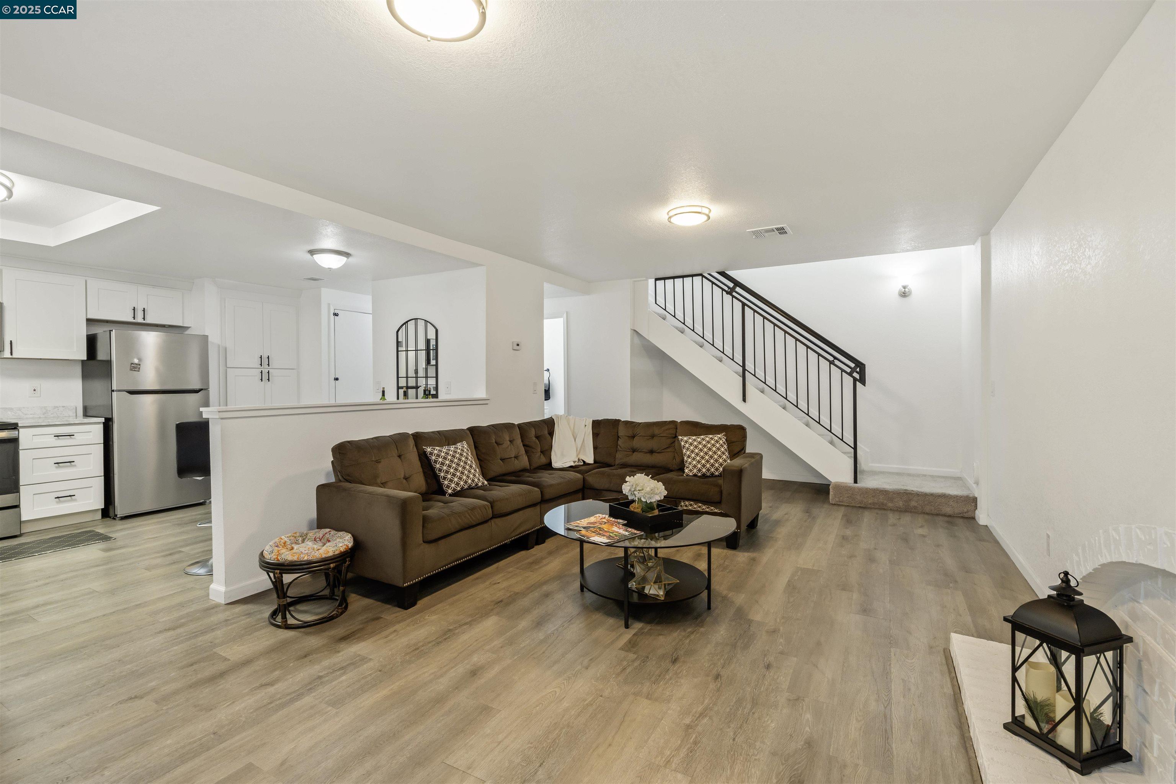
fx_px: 523
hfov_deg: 96.7
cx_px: 588
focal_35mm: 16
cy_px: 392
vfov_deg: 73.7
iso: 400
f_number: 8
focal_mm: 16
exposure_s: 1/6
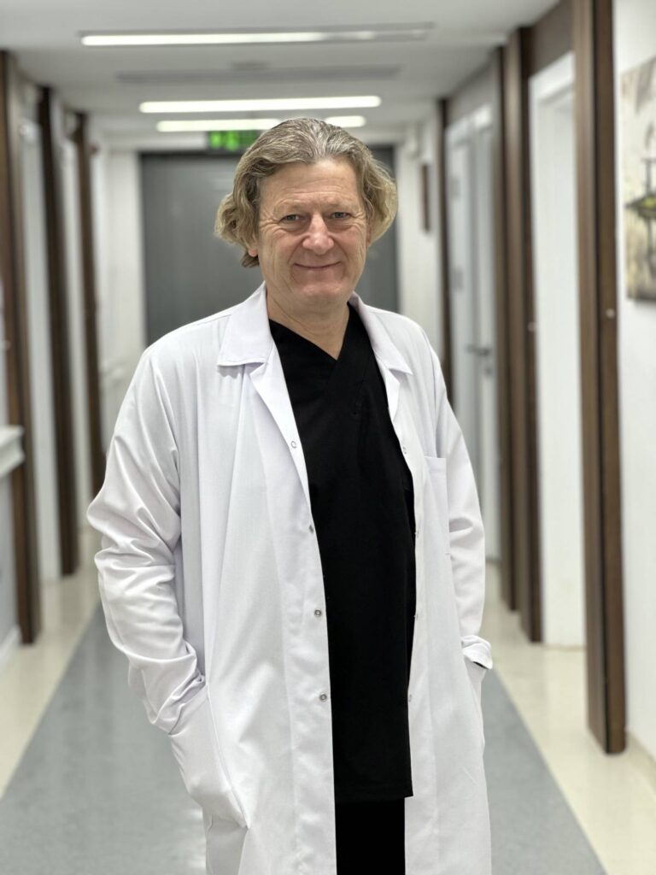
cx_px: 328
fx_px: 1946
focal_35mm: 77
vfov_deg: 25.3
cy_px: 438
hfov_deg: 19.1
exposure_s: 1/33
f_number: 2.8
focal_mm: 9
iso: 100
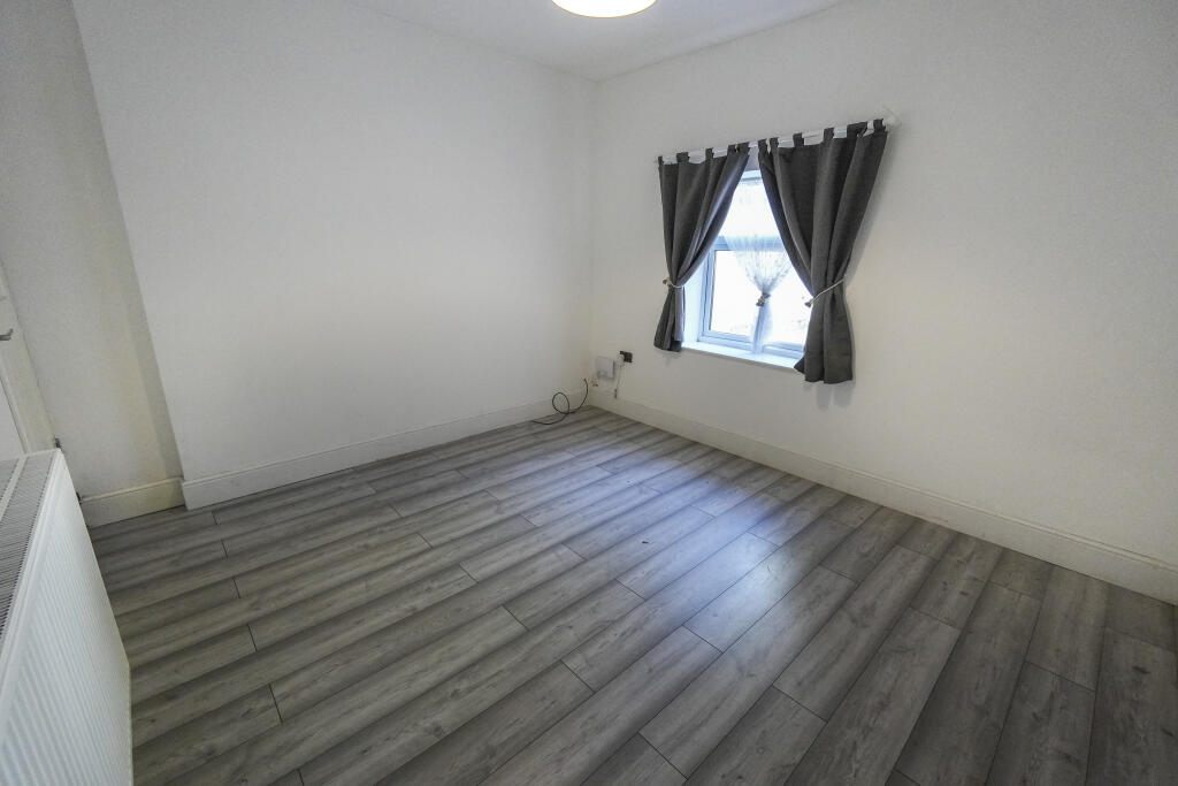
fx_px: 491
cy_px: 393
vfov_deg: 77.3
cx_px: 589
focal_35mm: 15
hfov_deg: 100.4
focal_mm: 10
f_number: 4
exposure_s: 1/160
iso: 2500
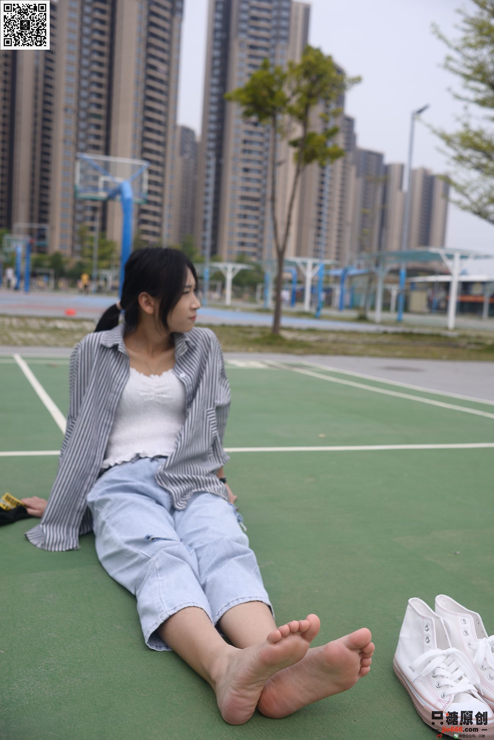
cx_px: 247
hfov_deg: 37.9
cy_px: 370
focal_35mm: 35
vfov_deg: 54.4
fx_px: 720
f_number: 5.6
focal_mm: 35
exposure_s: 1/640
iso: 100
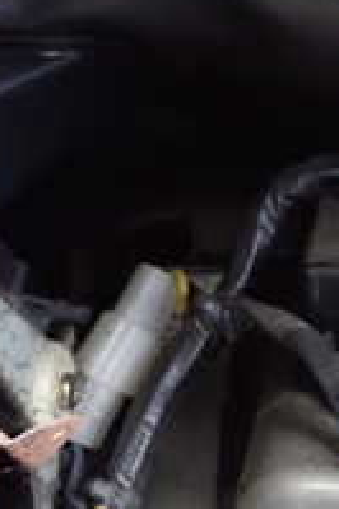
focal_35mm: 78
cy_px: 415
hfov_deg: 15.5
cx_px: 573
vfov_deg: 25.5
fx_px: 1104
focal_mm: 4.5
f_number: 2
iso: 1250
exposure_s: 1/40
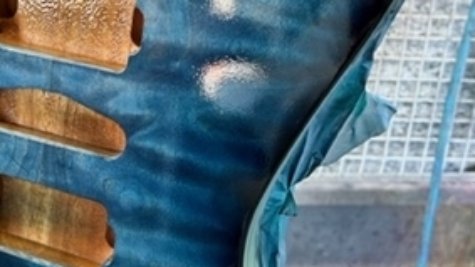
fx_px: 806
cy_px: 89
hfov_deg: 32.0
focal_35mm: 64
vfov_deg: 18.7
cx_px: 94
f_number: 1.5
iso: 80
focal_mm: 5.7
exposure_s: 1/50
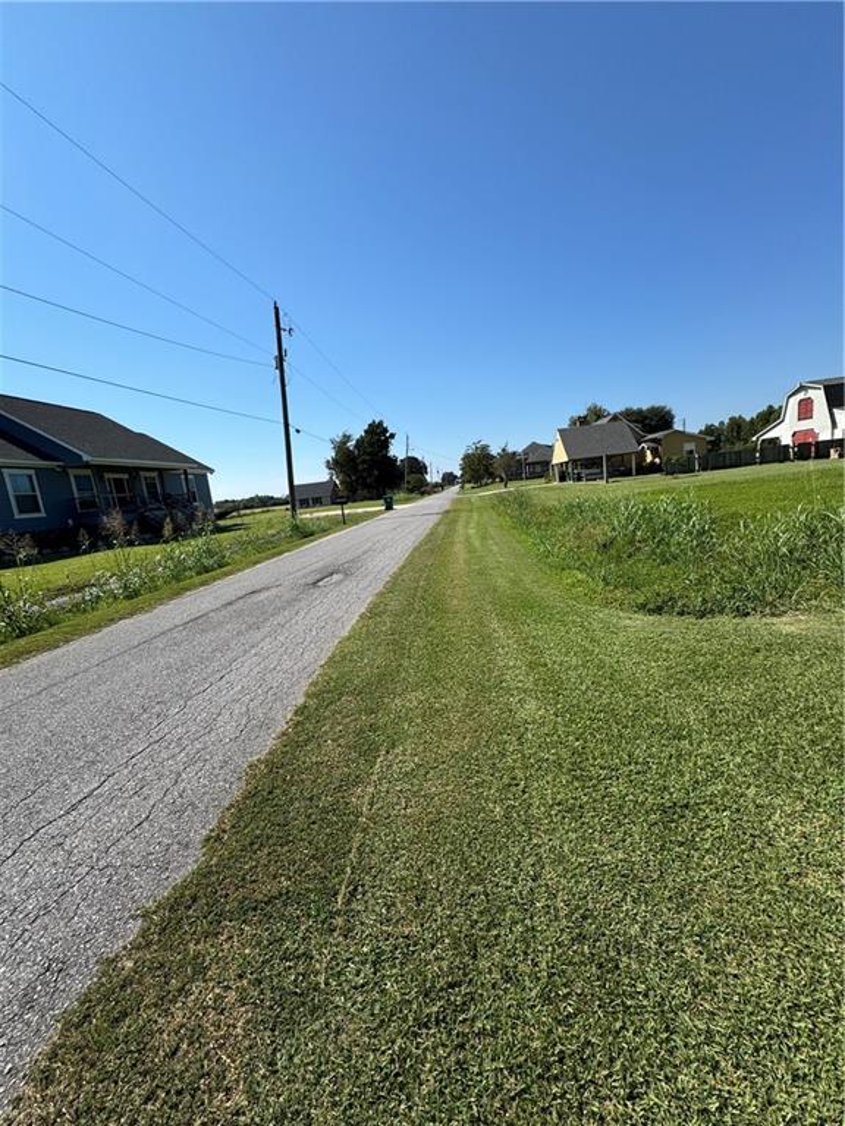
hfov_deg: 85.7
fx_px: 456
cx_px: 422
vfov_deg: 102.1
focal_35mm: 14
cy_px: 563
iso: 50
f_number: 2.2
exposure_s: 1/2494
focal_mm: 2.22
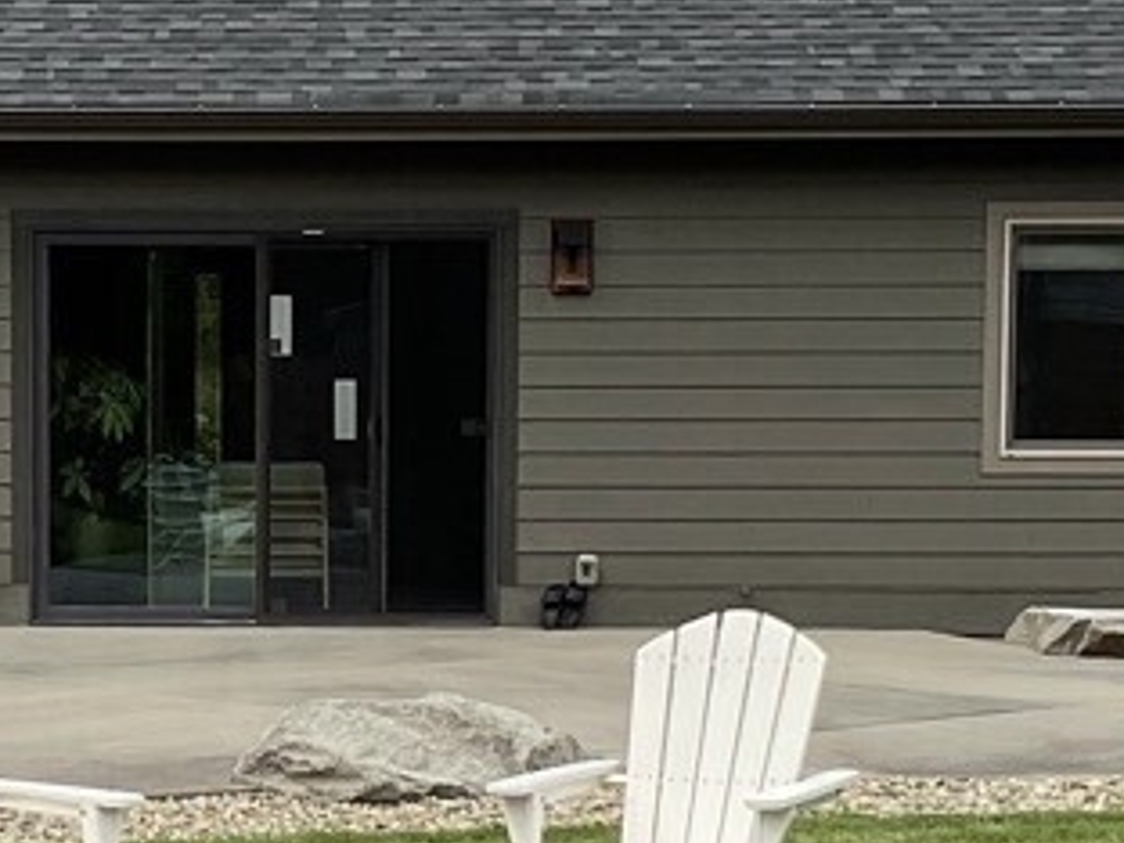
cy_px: 670
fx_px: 3864
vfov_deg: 12.4
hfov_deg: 16.4
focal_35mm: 119
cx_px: 187
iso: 16
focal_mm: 3
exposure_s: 1/1912
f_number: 1.8
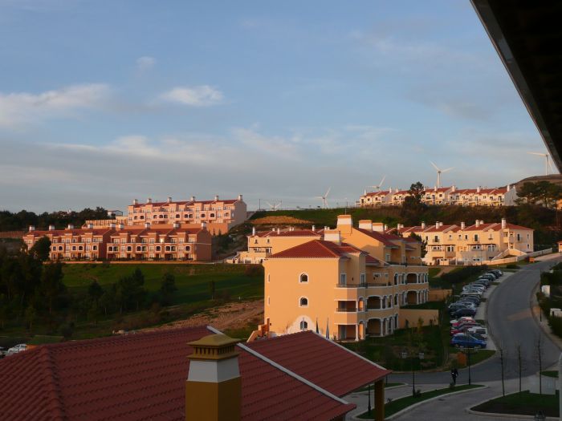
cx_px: 281
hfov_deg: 39.7
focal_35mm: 48
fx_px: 779
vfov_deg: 30.3
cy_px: 210
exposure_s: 1/160
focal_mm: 7.8
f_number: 4.2
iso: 100
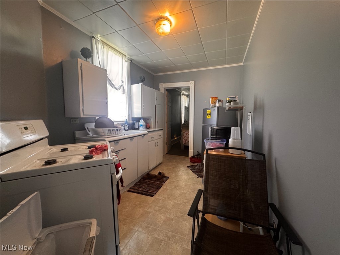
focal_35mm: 14
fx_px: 138
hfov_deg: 102.1
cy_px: 128
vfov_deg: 85.7
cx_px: 170
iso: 500
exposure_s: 1/60
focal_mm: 2.22
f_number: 2.2
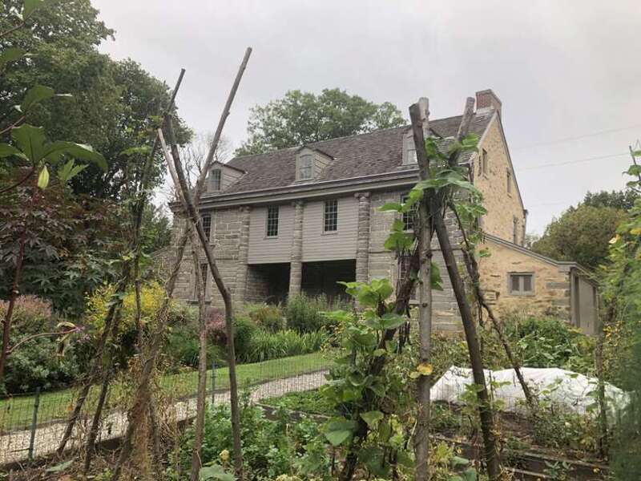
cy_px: 240
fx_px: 518
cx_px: 320
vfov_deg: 49.7
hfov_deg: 63.4
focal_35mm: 28
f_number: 1.8
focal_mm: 3.99
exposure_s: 1/133
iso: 20
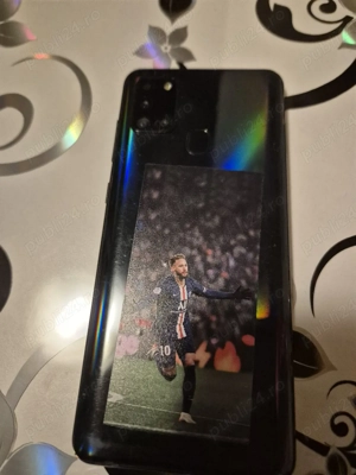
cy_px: 238
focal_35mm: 23
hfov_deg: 58.9
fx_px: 315
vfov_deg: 73.9
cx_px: 178
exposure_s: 1/100
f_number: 1.8
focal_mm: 5.4
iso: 1000
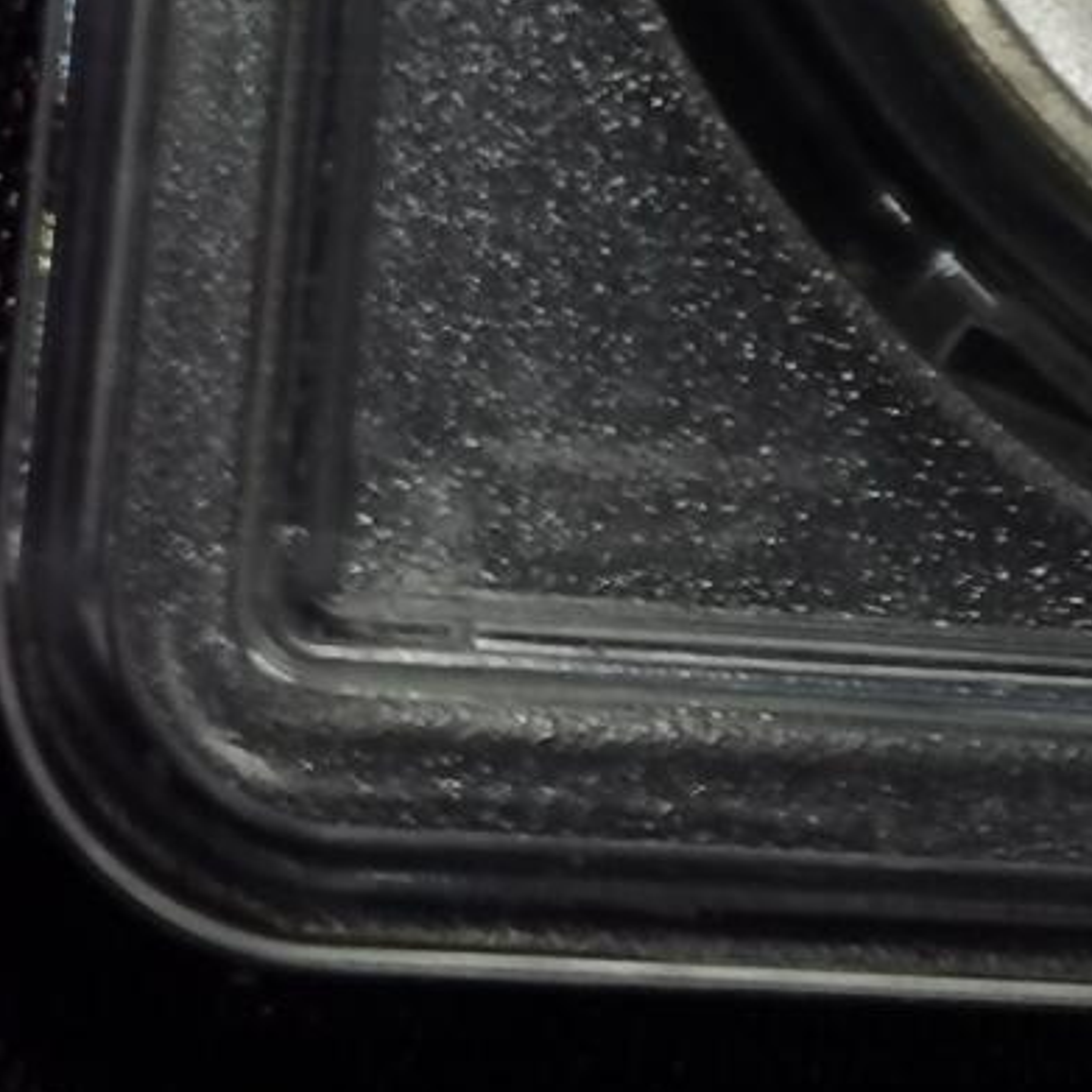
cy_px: -1184
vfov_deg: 7.5
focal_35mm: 224
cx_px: 1726
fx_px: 7995
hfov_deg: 7.6
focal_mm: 5.58
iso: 50
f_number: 1.8
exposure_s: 1/198
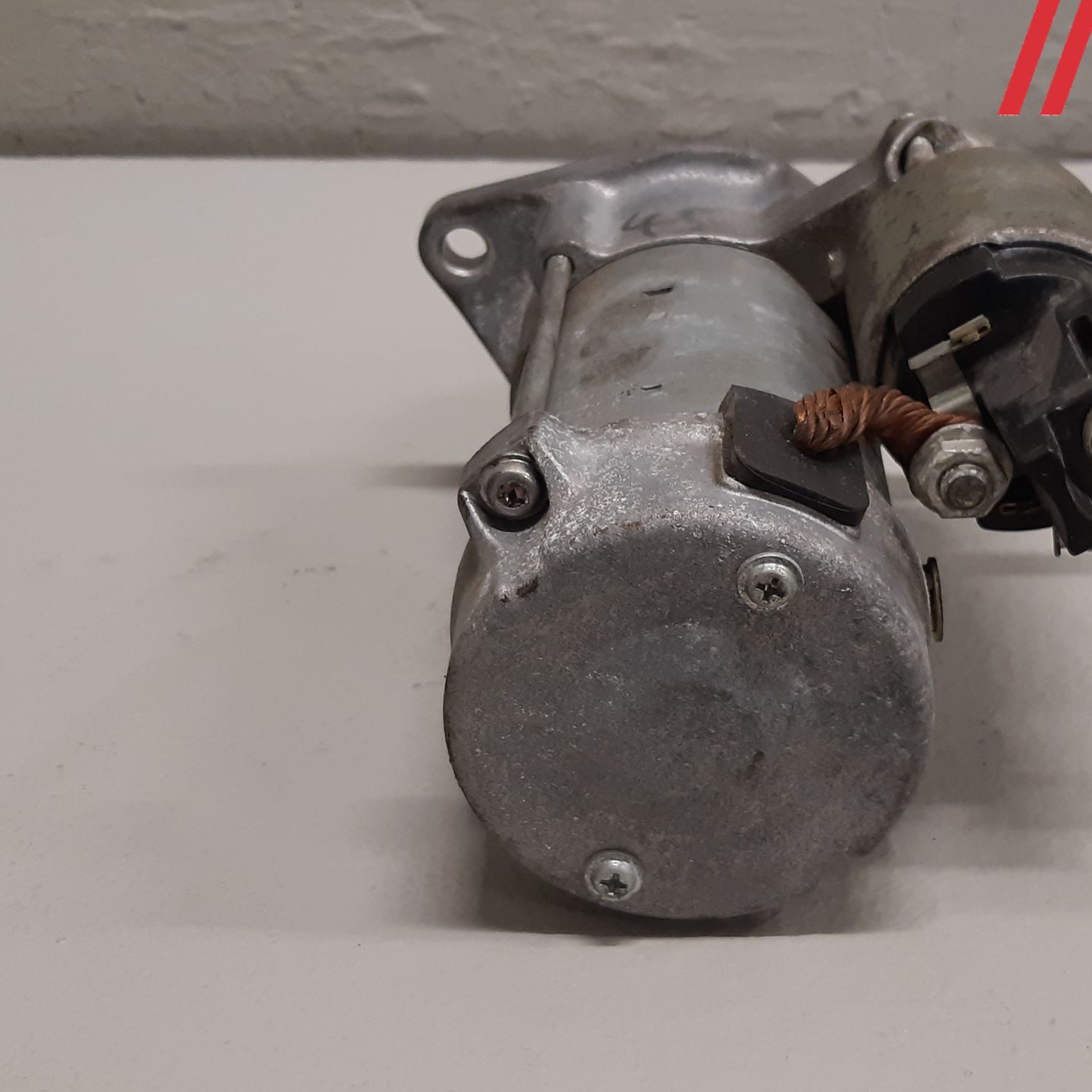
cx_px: 693
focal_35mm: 32
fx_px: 1142
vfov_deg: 51.1
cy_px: 560
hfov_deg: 50.5
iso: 125
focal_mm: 3.93
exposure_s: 1/50
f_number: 1.7
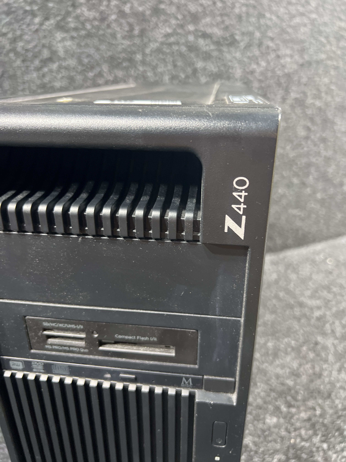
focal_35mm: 26
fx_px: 347
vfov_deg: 67.3
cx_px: 173
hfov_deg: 53.1
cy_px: 231
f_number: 1.5
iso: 320
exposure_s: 1/50
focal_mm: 5.7
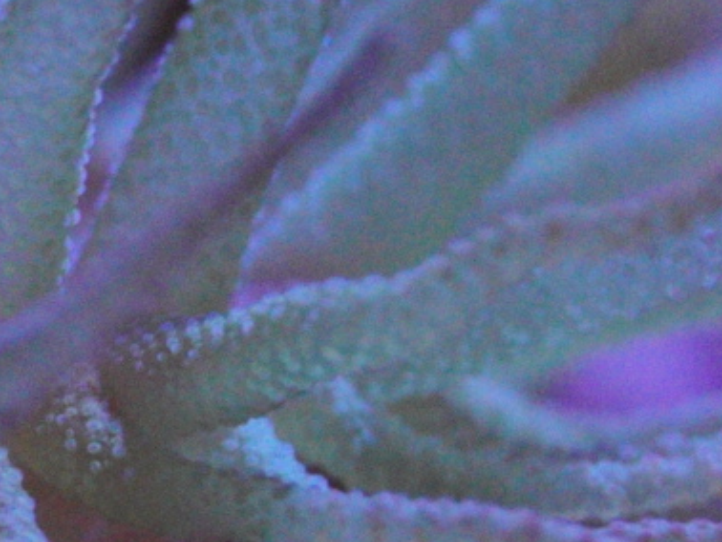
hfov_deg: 3.6
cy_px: -97
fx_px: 11583
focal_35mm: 555
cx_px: -155
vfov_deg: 2.7
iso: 6400
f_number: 7.1
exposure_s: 1/40
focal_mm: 90
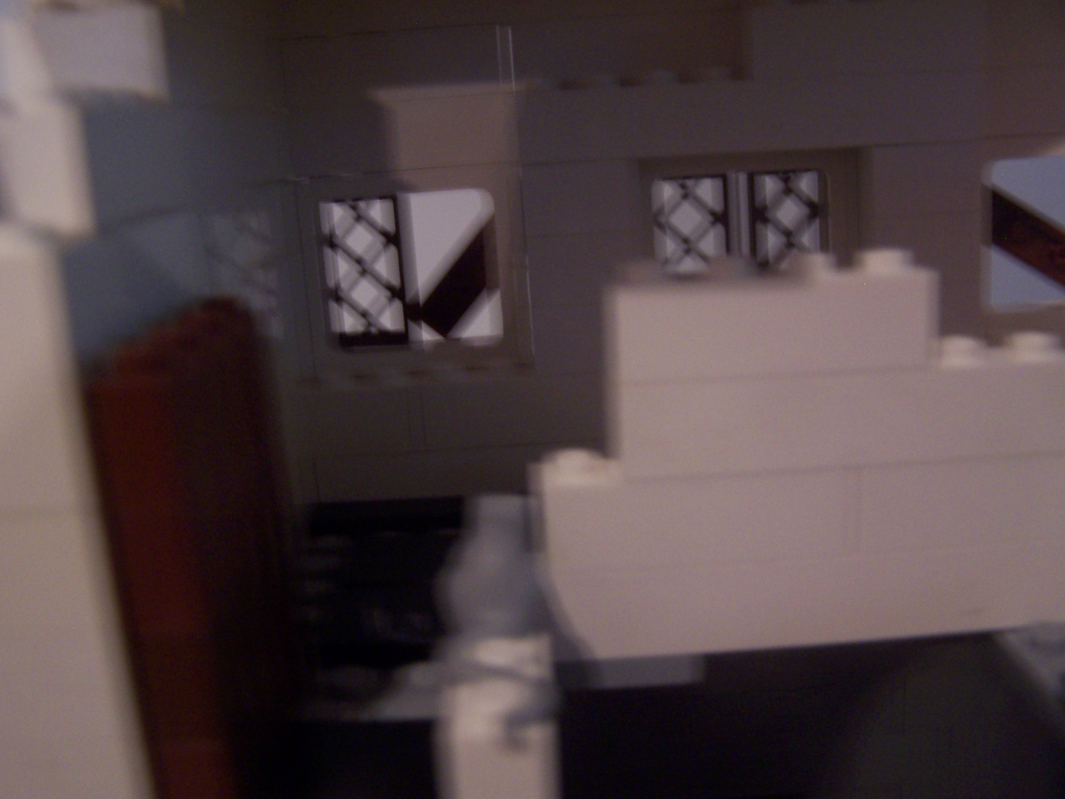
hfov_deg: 49.0
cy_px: 400
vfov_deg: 37.7
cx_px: 532
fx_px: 1169
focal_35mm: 38
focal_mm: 6.3
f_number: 2.8
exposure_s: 1/8
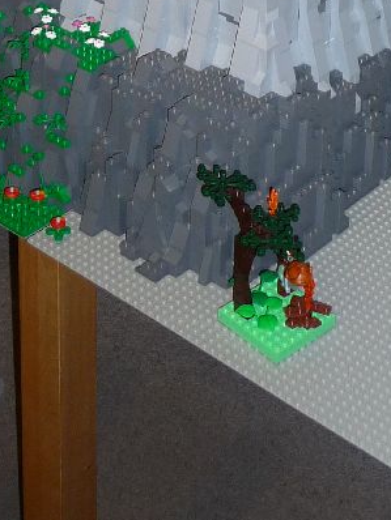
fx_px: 1354
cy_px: -223
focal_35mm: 90
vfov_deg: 19.4
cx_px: 175
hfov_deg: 16.4
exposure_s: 1/30
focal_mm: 4.7
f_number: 3.3
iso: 100
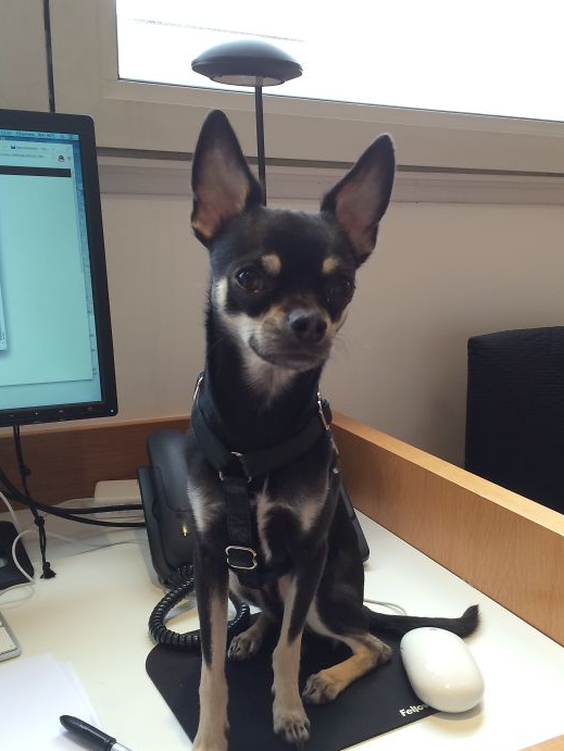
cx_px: 290
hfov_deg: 40.7
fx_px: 760
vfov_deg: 52.5
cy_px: 422
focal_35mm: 35
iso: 50
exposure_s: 1/40
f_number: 2.2
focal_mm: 4.12
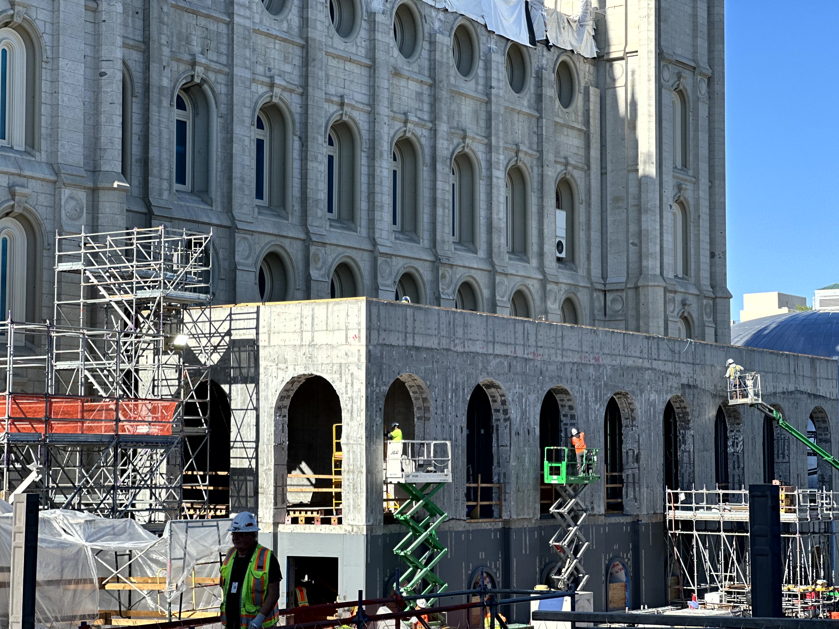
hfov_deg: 25.3
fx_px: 1867
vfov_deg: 19.1
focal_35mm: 77
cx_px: 420
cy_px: 314
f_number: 2.8
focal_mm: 9
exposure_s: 1/404
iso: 32
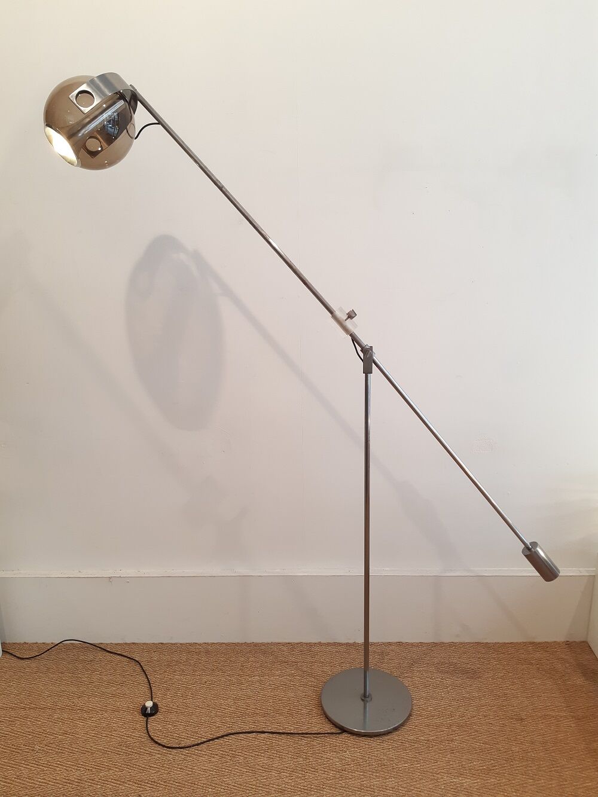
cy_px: 398
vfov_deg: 67.3
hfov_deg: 53.1
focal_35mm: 26
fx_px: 599
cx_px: 299
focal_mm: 3.93
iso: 64
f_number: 1.7
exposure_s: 1/50
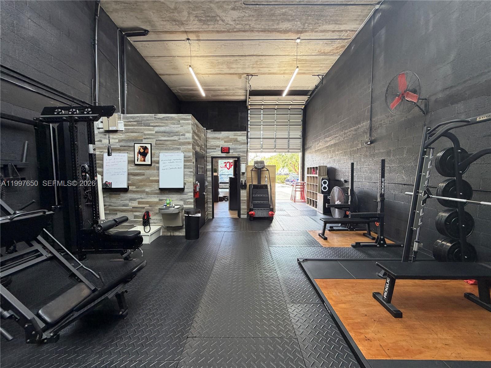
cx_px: 246
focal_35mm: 14
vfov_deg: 85.7
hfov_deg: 102.1
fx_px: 199
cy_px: 184
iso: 200
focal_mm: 2.22
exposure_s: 1/60
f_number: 2.2
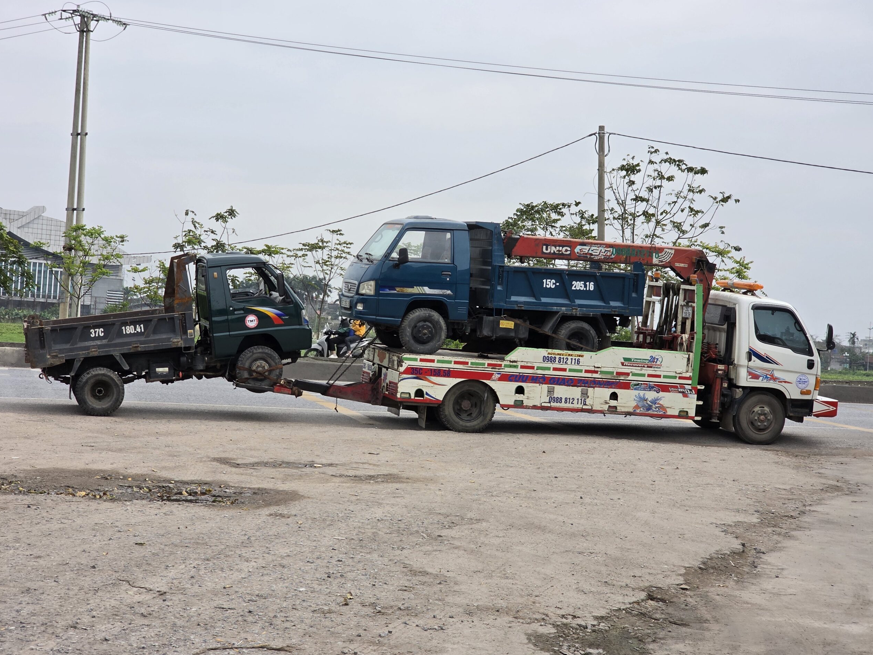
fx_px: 1766
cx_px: 442
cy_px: 324
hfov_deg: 27.8
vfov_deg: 21.0
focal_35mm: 70
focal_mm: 7.9
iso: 50
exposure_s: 1/2277
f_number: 2.4
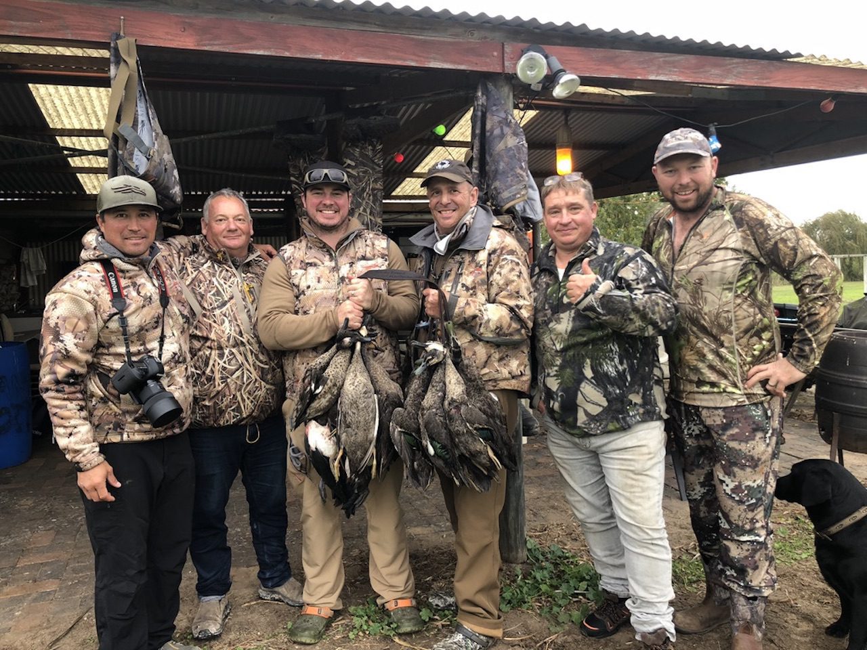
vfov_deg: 49.7
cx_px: 434
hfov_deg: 63.4
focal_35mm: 28
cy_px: 325
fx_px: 701
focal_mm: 3.99
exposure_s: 1/110
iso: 20
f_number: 1.8
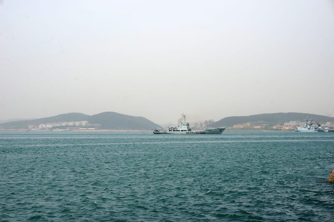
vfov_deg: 18.5
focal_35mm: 74
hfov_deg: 27.5
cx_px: 167
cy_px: 111
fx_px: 681
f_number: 13
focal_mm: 49
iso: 100
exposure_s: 1/200
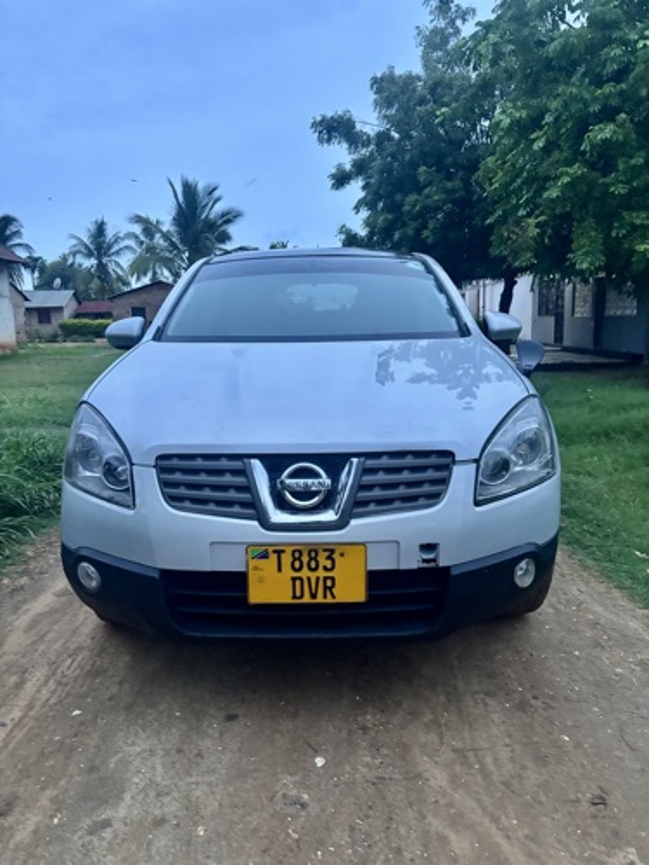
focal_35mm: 26
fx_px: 650
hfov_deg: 53.1
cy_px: 432
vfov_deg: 67.3
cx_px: 324
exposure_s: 1/42
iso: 500
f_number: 1.6
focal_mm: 5.96
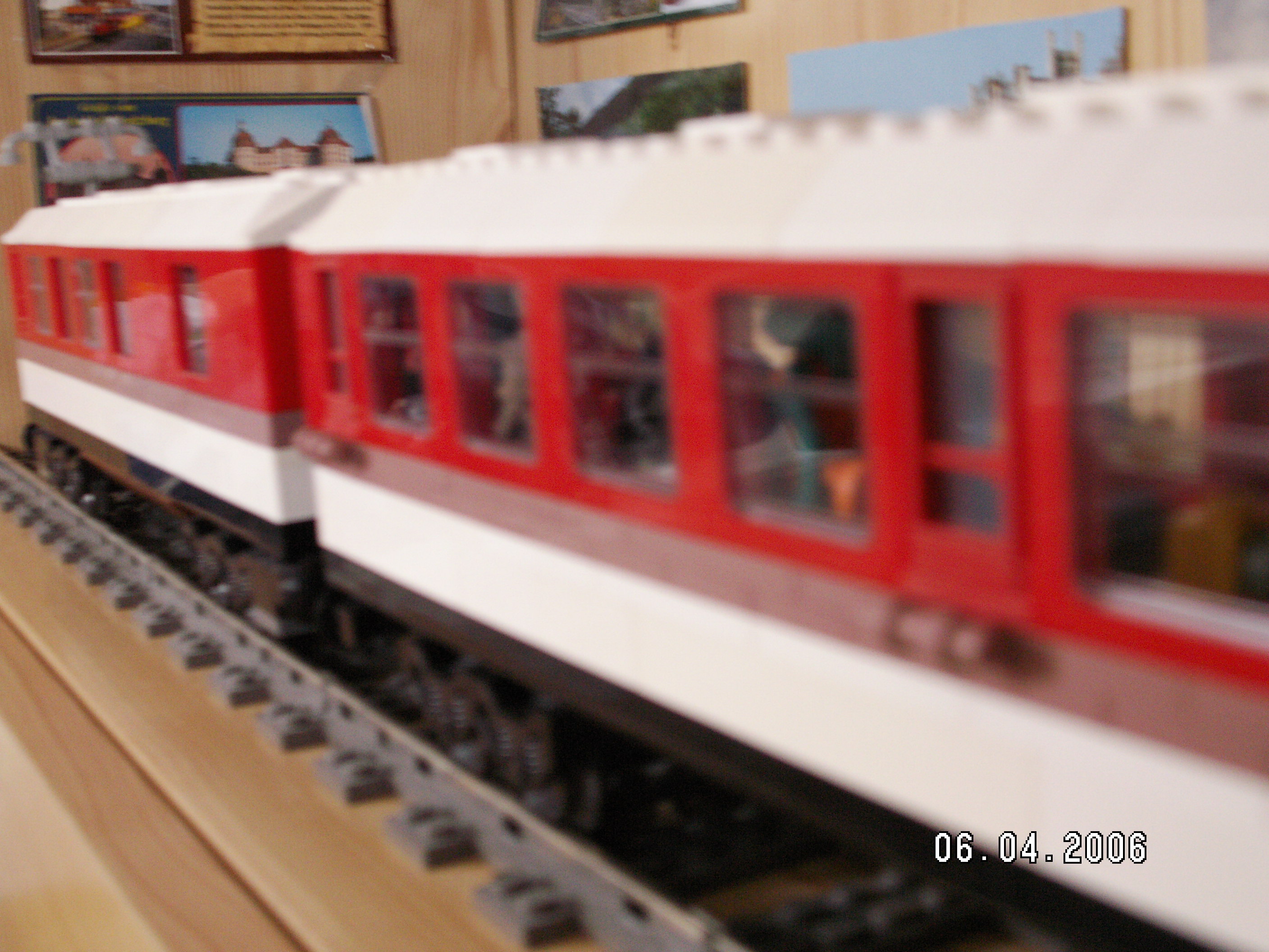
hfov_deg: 42.1
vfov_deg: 32.2
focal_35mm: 45
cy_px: 476
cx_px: 634
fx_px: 1650
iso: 160
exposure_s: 1/13
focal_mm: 7.46
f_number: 2.8
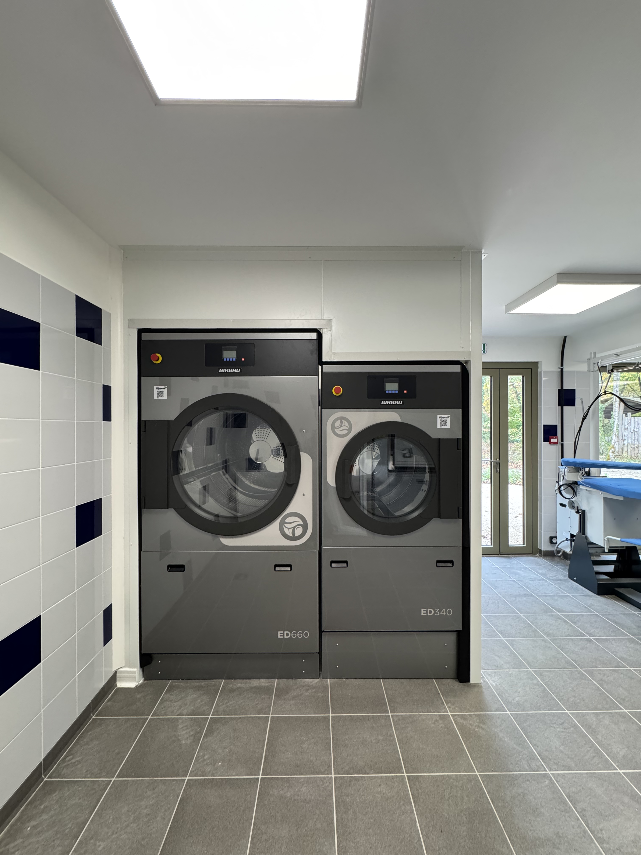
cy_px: 428
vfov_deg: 102.1
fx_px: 346
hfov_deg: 85.7
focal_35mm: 14
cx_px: 320
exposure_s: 1/100
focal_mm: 2.22
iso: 320
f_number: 2.2
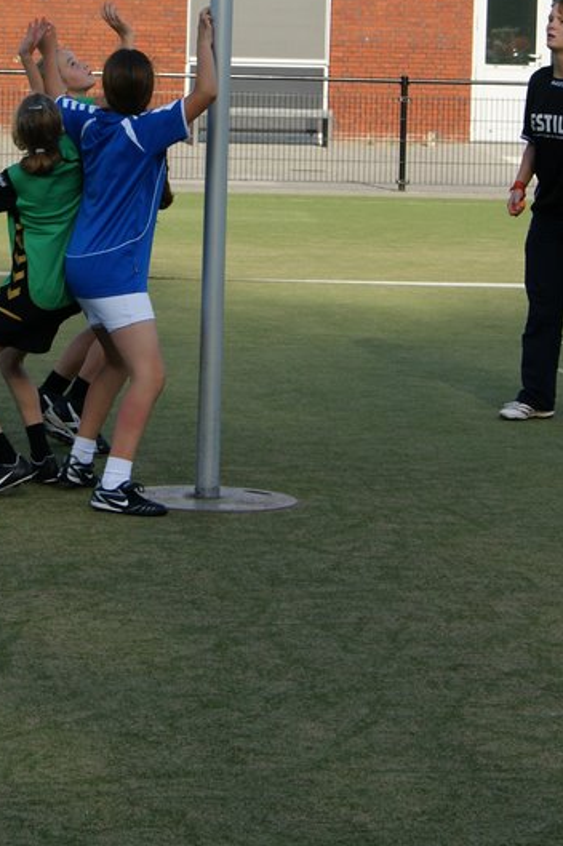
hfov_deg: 8.9
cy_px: 91
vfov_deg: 13.3
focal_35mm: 153
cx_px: 79
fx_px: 3597
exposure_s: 1/400
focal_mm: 45
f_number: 7.1
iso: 200
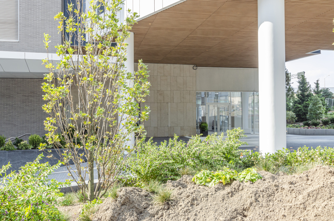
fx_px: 333
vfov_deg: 36.7
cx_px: 167
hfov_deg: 53.2
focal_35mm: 36
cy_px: 110
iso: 400
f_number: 7.1
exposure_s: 1/200
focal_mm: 24
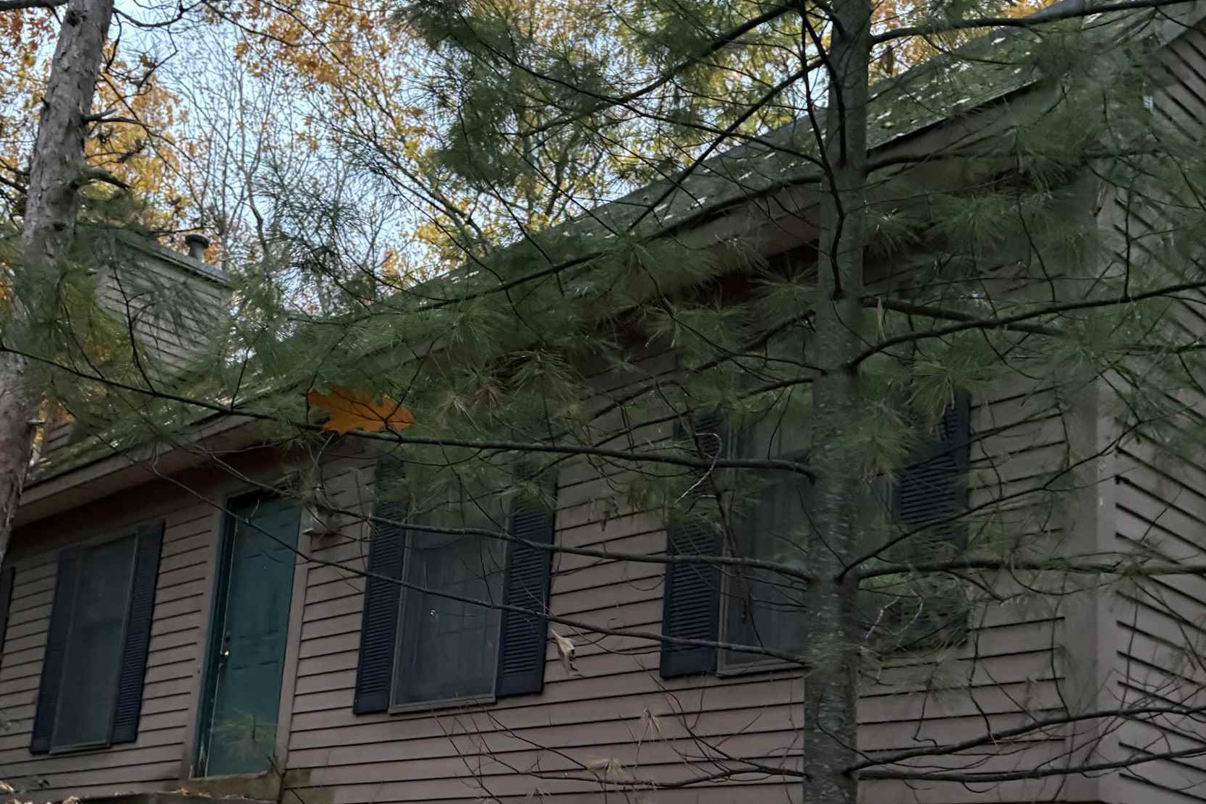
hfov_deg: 42.6
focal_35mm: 46
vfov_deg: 28.8
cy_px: 611
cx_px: 487
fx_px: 1541
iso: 800
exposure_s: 1/30
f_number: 1.78
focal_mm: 6.76
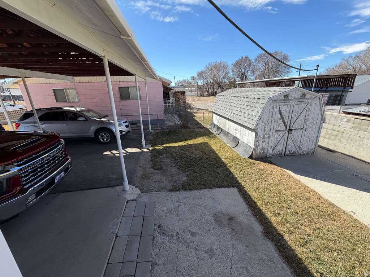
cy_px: 138
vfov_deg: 85.7
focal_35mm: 14
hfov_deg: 102.1
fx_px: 150
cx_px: 185
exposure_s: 1/664
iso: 40
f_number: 2.2
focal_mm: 2.22
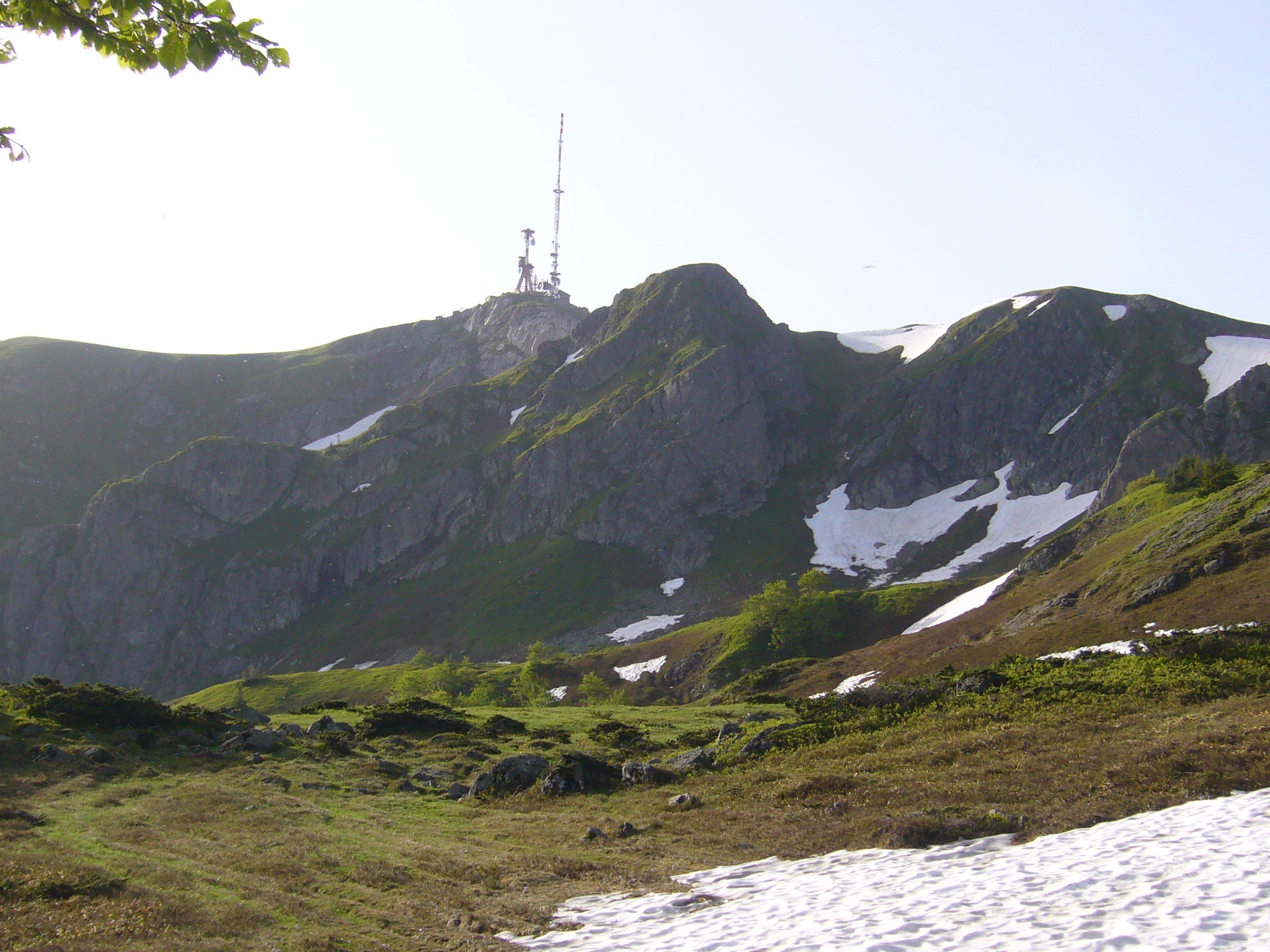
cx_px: 635
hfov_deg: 34.9
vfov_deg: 26.6
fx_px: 2018
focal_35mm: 55
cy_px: 476
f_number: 6
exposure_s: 1/160
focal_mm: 6.6
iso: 80
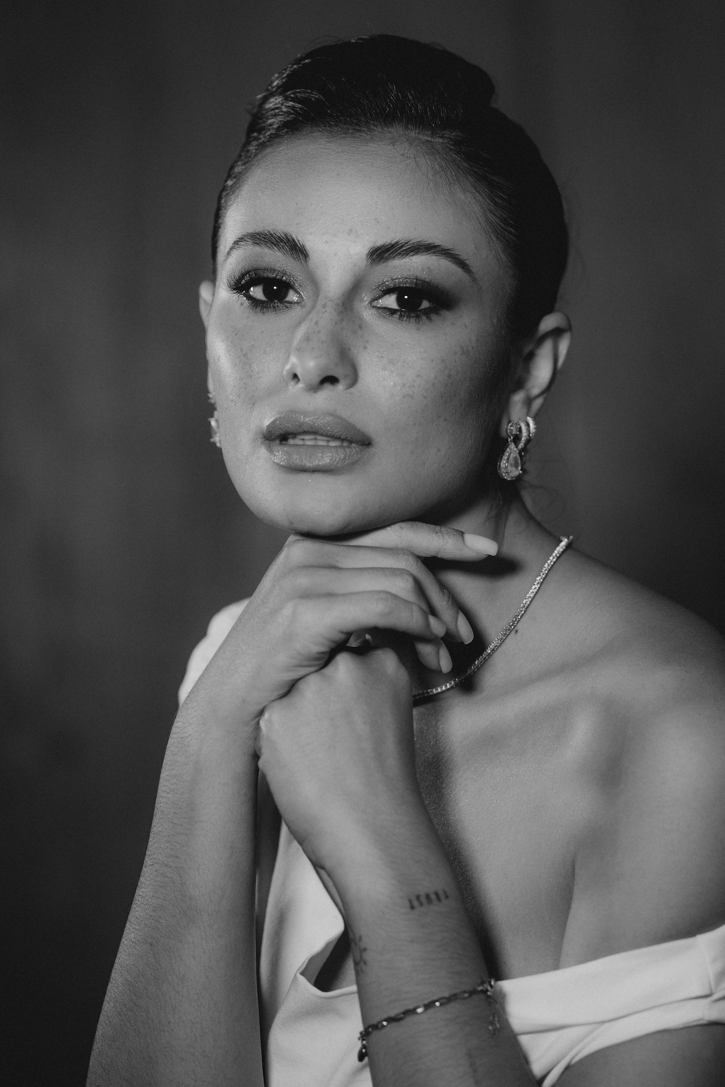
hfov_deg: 10.8
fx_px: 3835
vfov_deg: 16.1
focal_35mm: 127
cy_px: 544
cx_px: 362
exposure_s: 1/640
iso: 1000
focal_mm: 85
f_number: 2.2
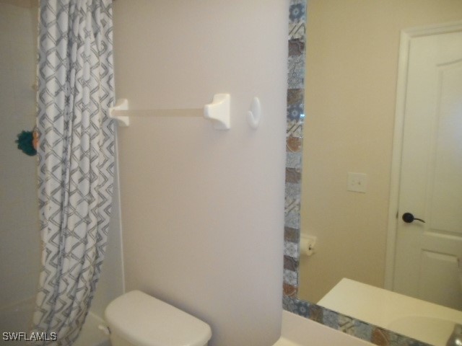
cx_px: 231
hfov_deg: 69.4
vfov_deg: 54.9
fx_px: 334
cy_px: 173
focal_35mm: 25
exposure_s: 1/25
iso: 640
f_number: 3.7
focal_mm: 4.5
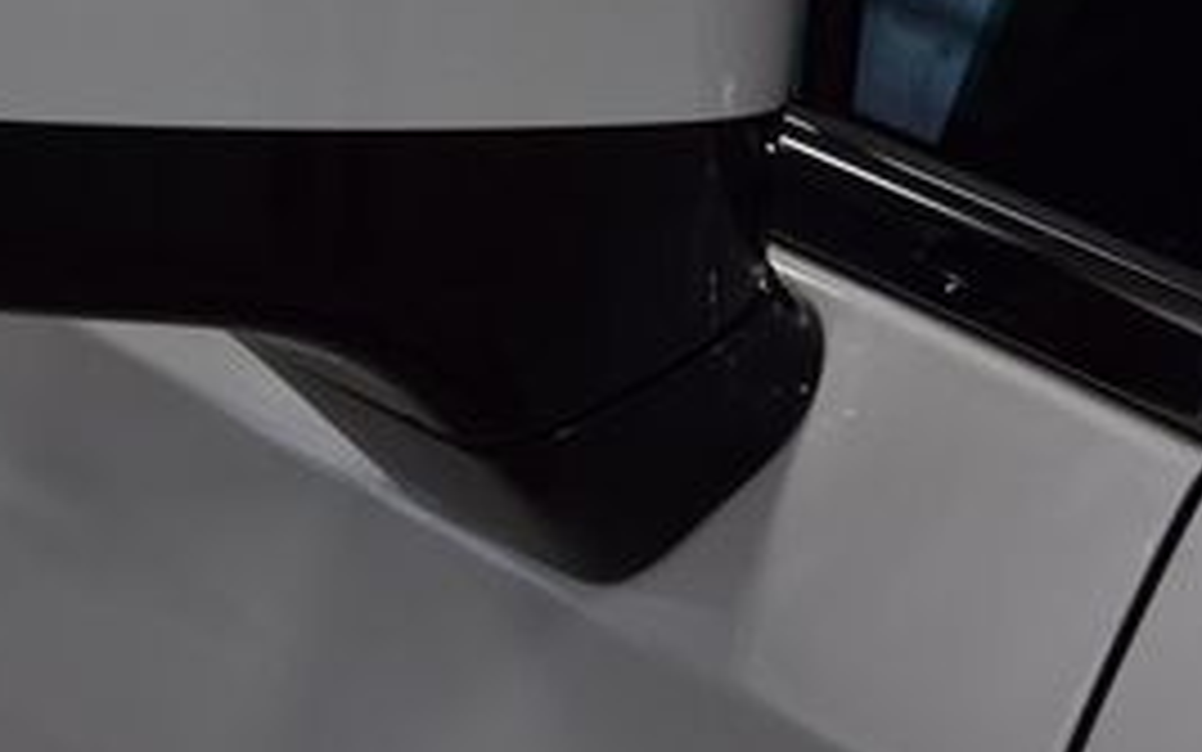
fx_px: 7438
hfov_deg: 9.2
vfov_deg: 5.8
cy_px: -106
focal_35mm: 227
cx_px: 153
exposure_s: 1/40
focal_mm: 62
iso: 400
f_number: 7.1
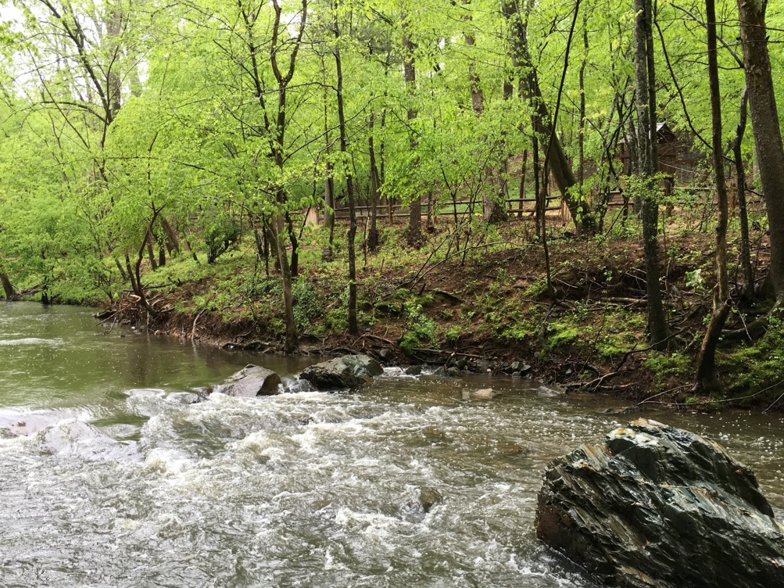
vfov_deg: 38.6
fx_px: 838
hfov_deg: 50.1
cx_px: 386
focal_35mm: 37
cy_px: 322
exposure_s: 1/120
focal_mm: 4.15
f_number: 2.2
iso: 40
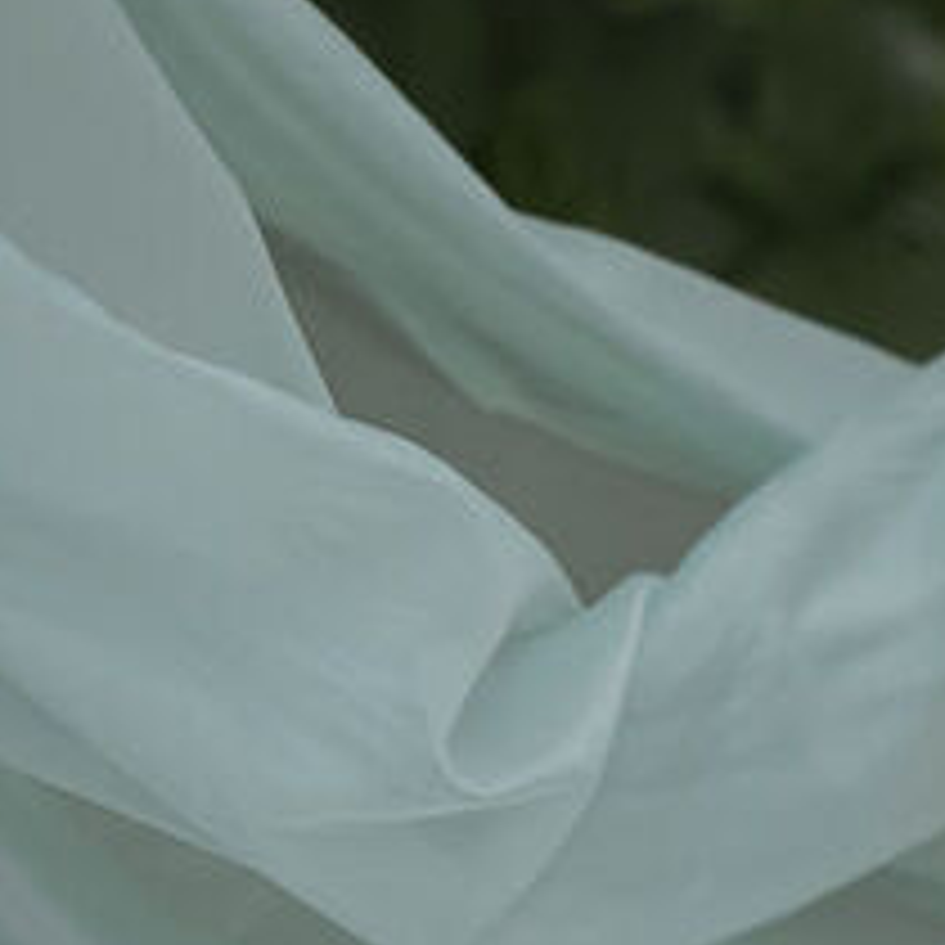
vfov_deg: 1.9
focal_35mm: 900
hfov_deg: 1.9
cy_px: 1330
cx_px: 2286
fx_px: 27797
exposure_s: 1/1000
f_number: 2.8
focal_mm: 142
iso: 200
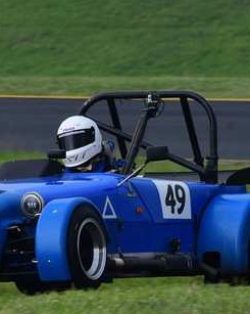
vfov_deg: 2.1
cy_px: 141
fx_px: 8503
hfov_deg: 1.7
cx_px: 17
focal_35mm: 918
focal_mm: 250
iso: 800
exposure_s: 1/640
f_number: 11
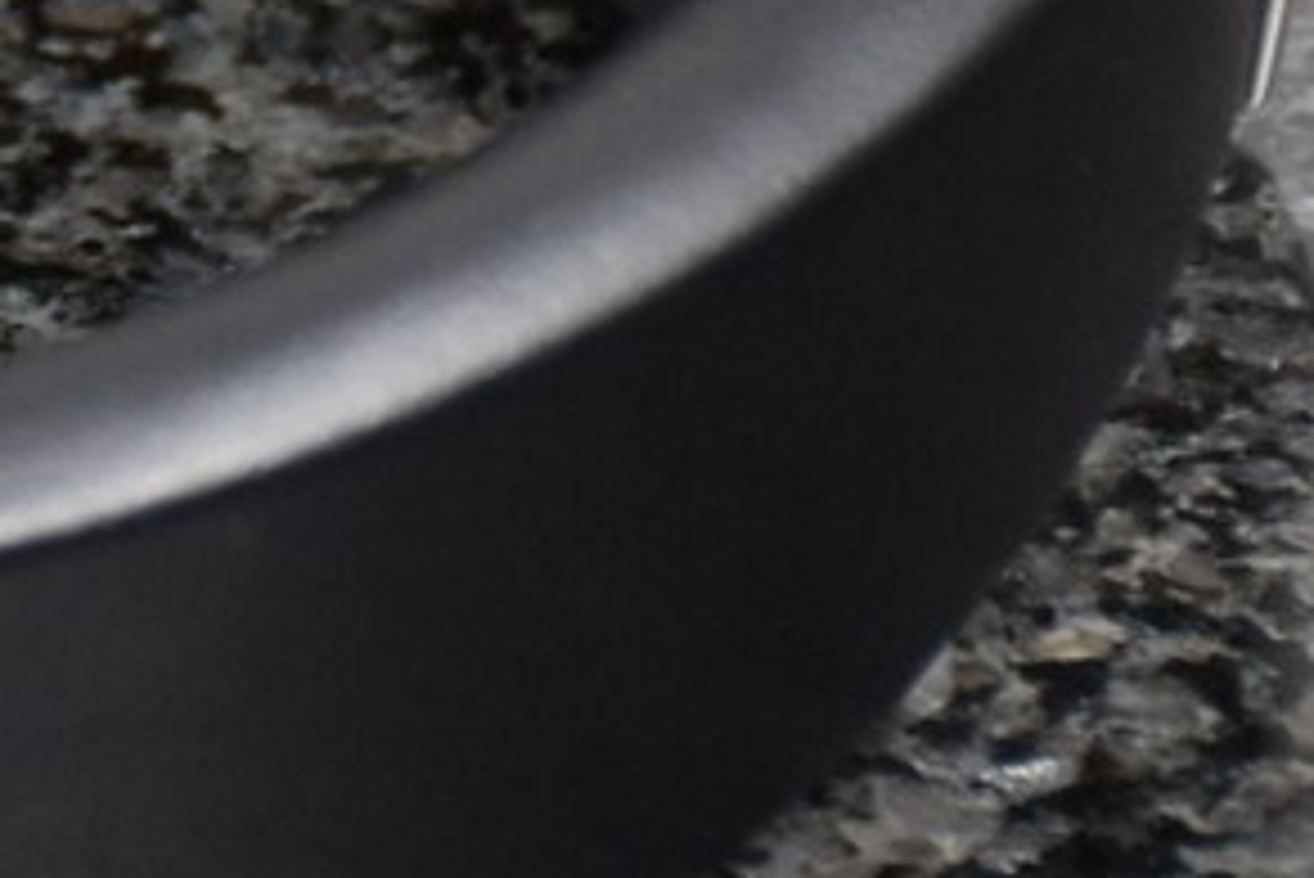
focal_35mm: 610
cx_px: -716
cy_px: -783
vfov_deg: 2.3
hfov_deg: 3.4
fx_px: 22275
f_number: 5
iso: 560
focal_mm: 66
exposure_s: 1/60
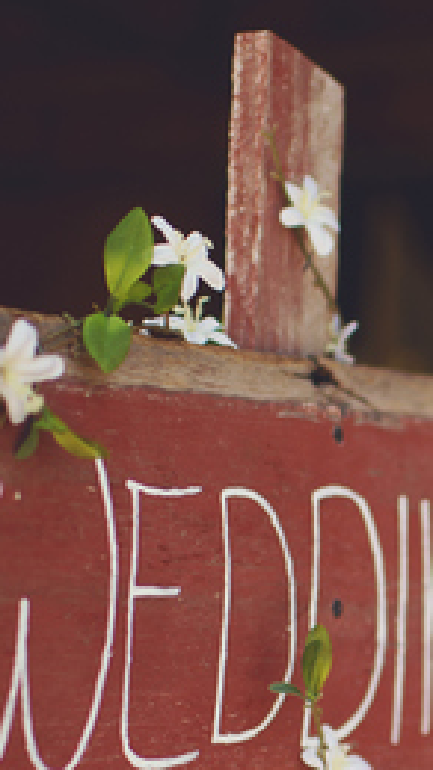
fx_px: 2085
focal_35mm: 102
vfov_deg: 20.8
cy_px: 591
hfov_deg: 11.4
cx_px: 644
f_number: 1.4
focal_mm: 35
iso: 100
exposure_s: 1/4000
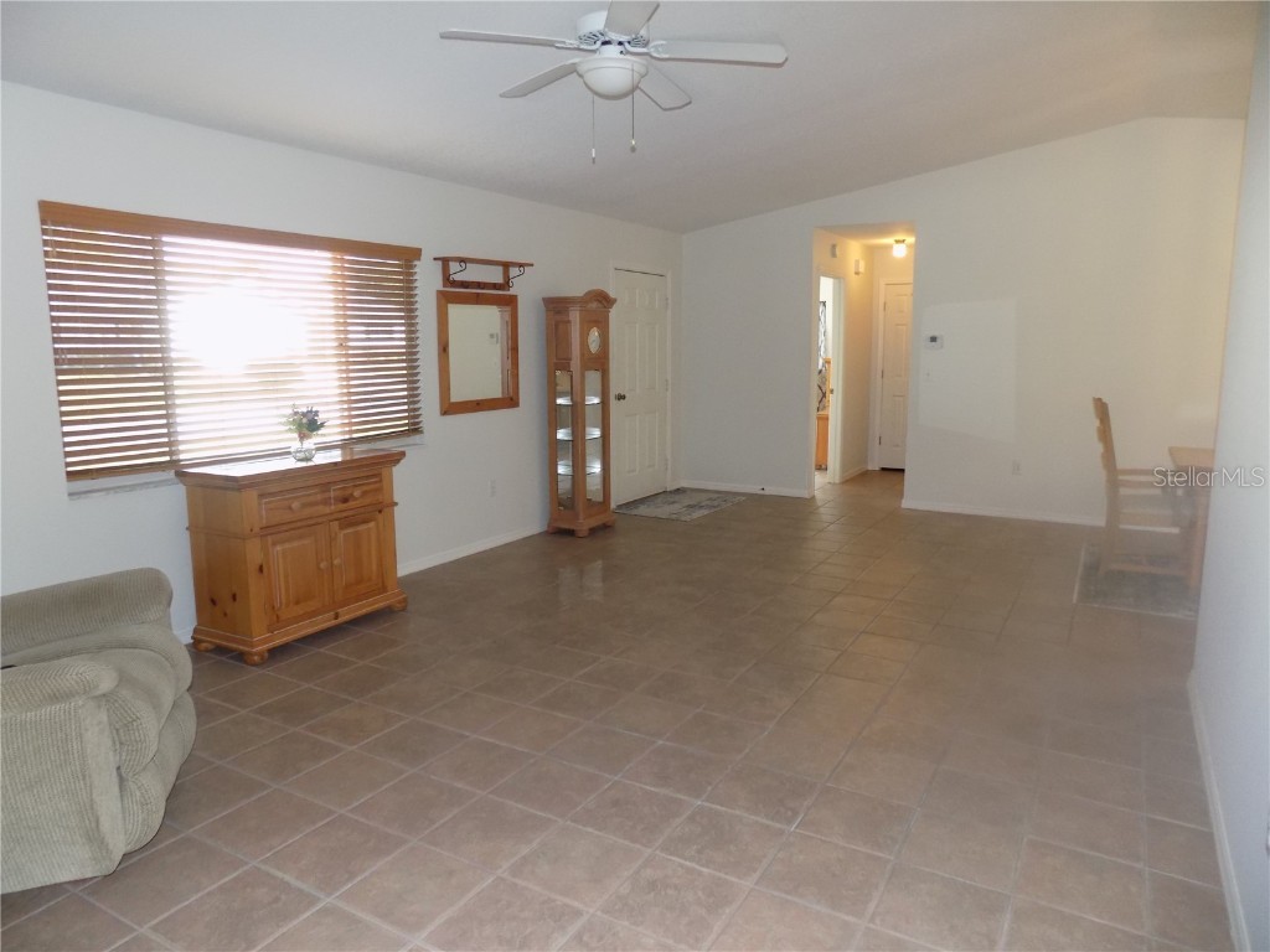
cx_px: 635
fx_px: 844
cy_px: 476
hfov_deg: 73.9
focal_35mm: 23
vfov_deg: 58.9
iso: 250
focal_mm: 4
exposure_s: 1/30
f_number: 3.1
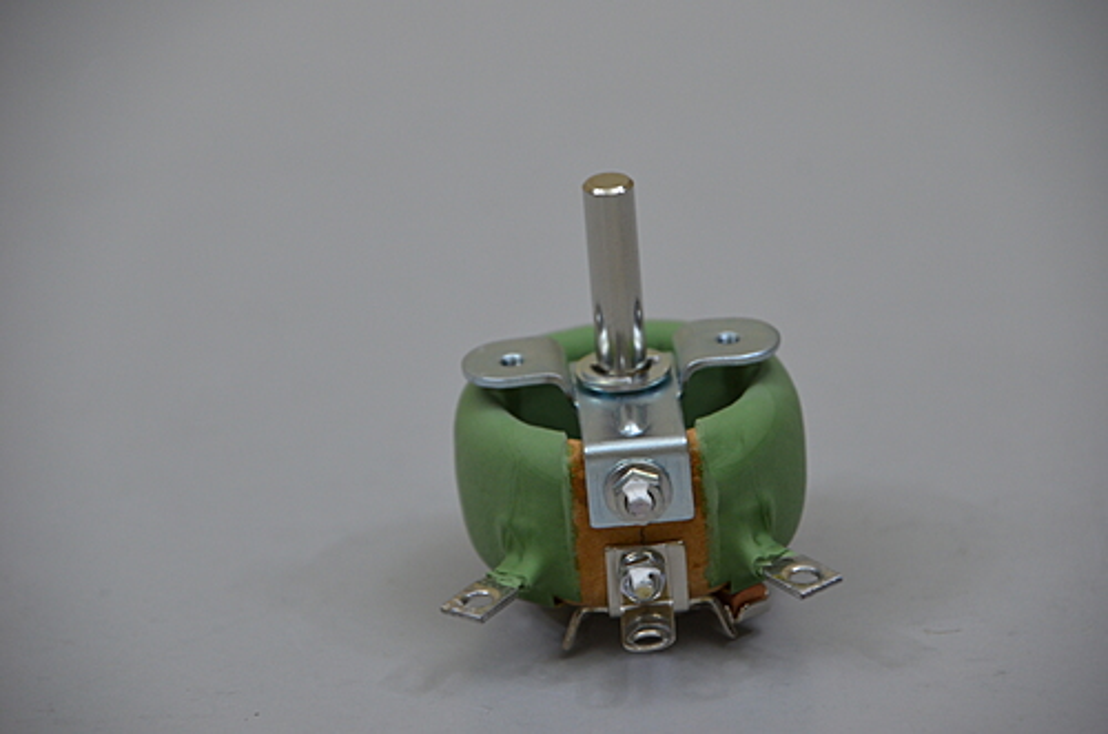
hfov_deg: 5.7
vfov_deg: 3.8
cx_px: 554
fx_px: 11055
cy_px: 367
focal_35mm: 360
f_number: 6.3
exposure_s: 1/125
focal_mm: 240
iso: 800
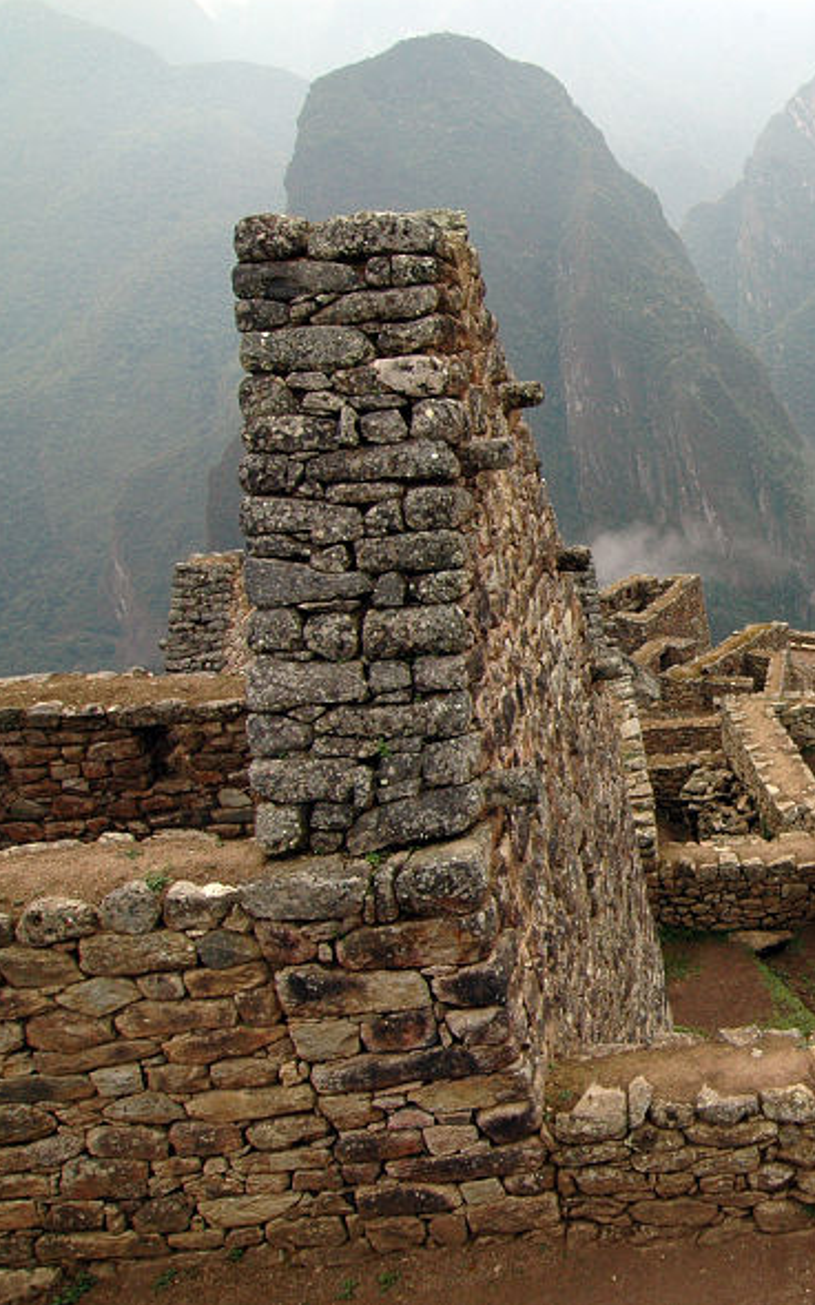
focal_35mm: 28
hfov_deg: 37.3
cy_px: 654
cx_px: 899
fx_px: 995
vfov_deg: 66.5
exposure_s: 1/100
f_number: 11
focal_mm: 12
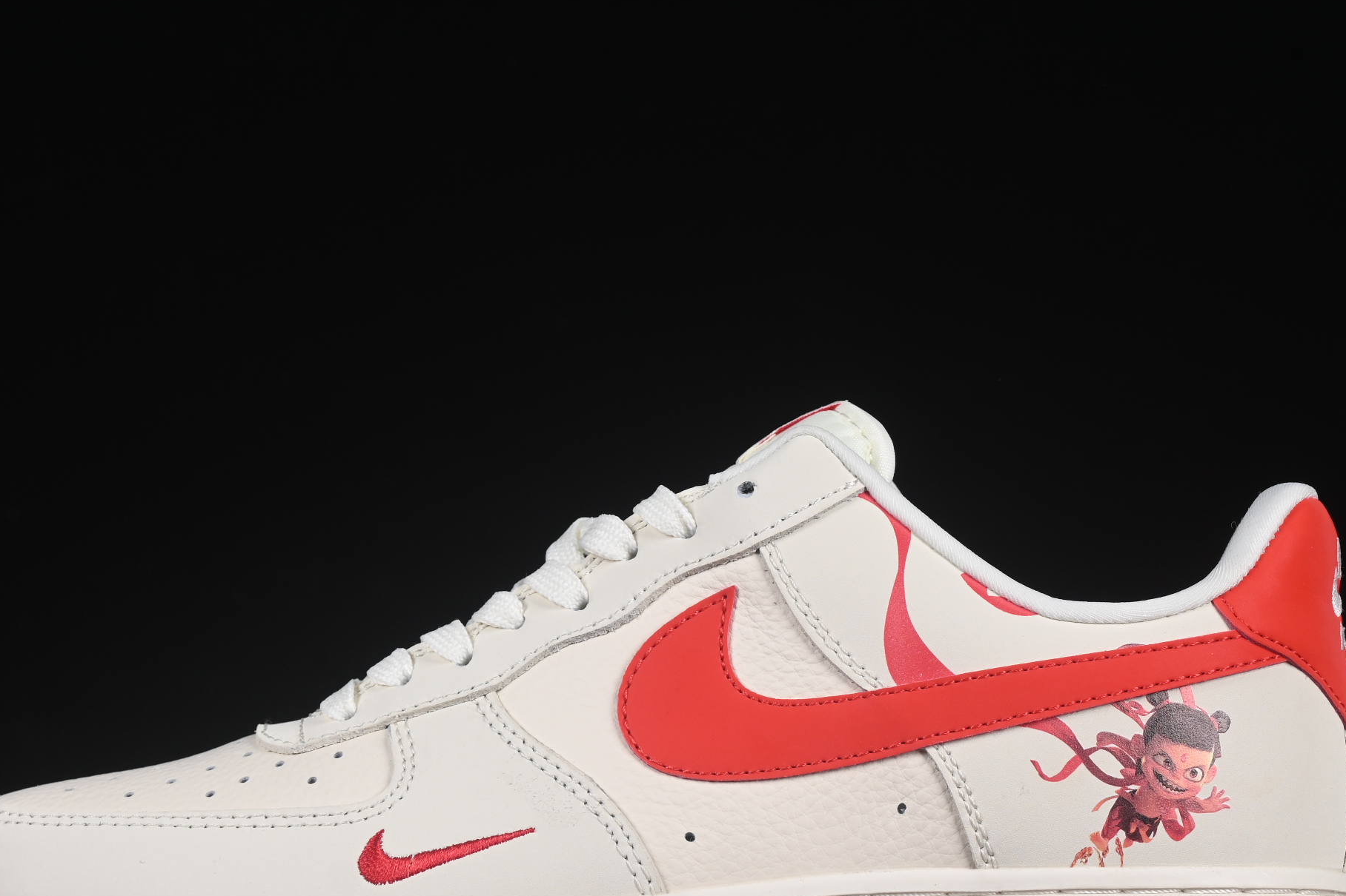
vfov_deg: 11.9
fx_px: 4299
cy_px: 646
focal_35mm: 115
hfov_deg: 17.8
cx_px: 645
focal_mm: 50
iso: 160
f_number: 8
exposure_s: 1/80
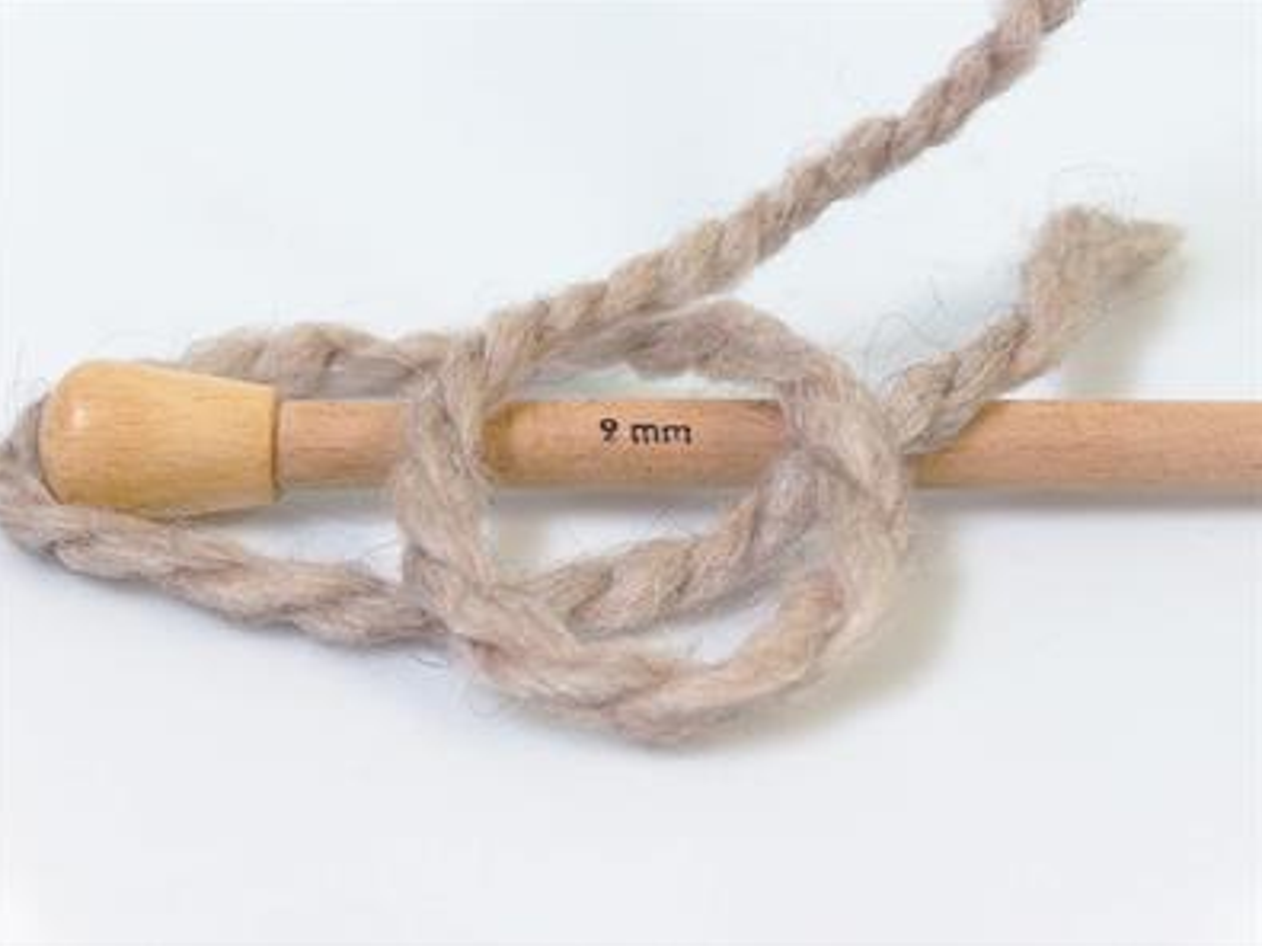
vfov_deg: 20.2
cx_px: 626
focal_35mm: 73
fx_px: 2661
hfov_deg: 26.7
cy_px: 475
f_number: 2.9
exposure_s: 1/33.4
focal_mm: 14.73
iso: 200
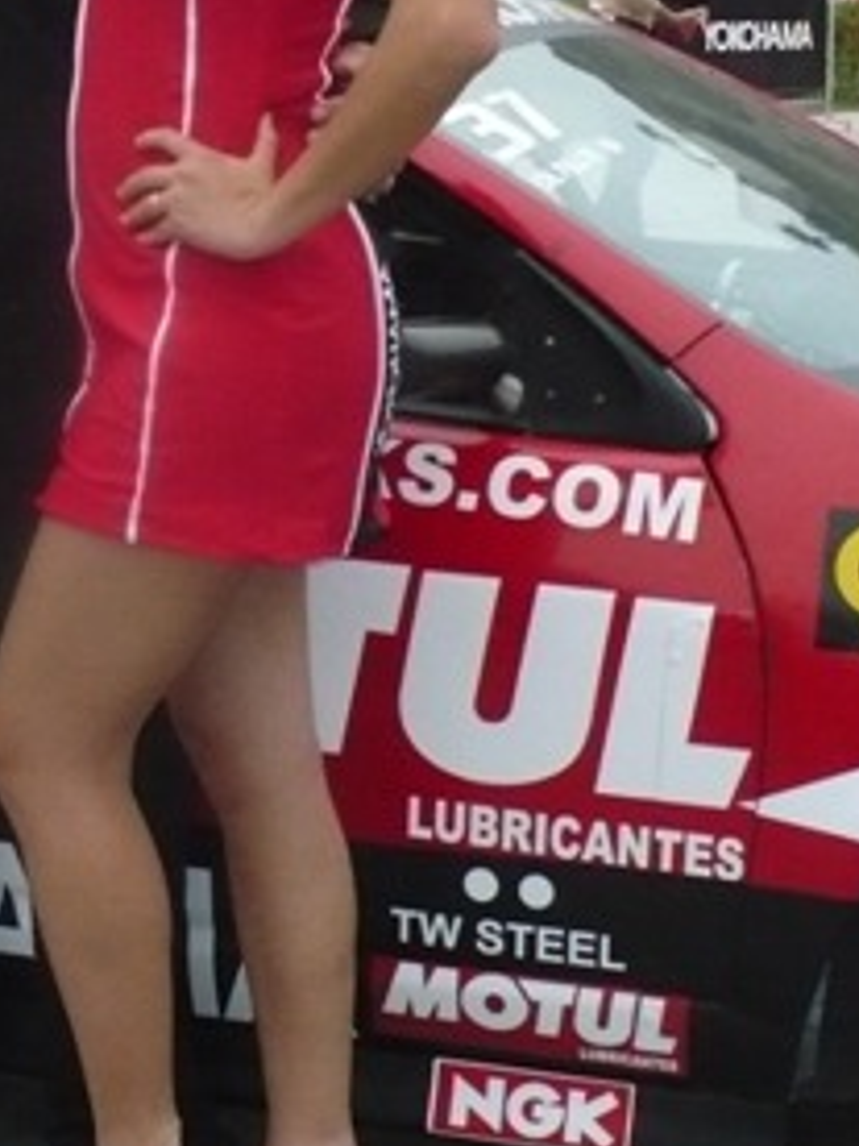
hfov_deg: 15.4
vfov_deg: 20.6
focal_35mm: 94
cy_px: 239
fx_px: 3110
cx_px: -58
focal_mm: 6.1
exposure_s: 1/320
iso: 400
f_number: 8
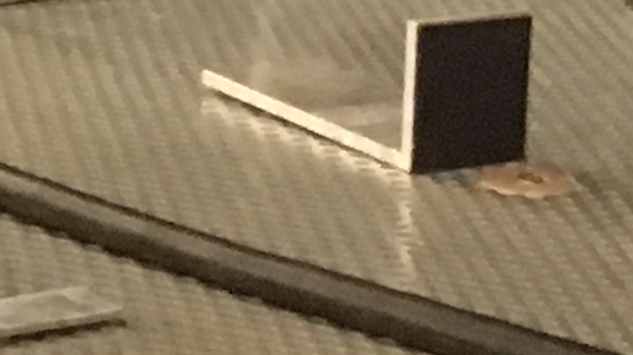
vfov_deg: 4.4
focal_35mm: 251
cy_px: -1151
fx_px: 4210
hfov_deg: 8.6
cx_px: 70
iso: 320
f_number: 2.2
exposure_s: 1/17
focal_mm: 4.15
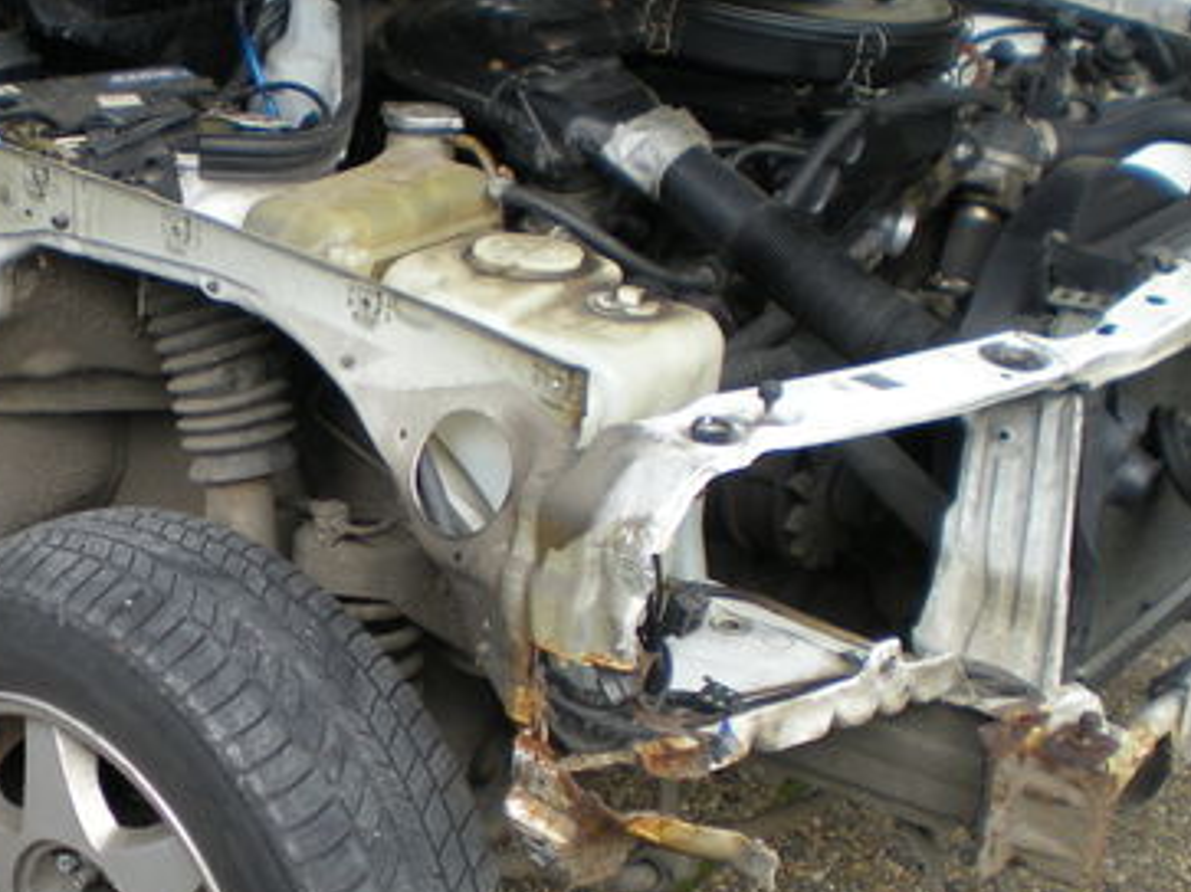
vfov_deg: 21.9
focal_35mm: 67
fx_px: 2304
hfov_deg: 28.3
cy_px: 548
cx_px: 213
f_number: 3.1
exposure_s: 1/134
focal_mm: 6.3
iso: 64
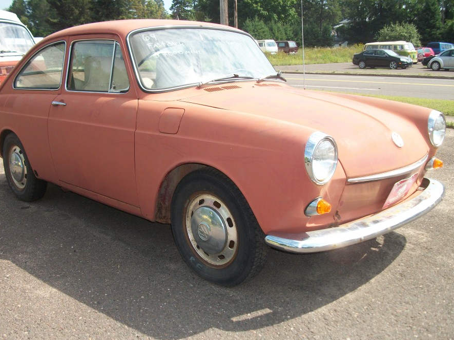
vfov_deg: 38.6
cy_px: 184
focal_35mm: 37
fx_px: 485
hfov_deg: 50.1
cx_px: 205
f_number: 2.9
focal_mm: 5.7
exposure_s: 1/800
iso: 80
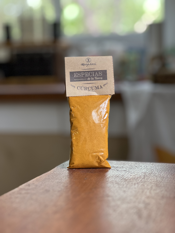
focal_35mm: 77
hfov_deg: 19.1
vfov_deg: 25.3
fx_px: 519
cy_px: 116
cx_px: 88
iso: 250
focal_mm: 9
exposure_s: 1/89
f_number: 2.8
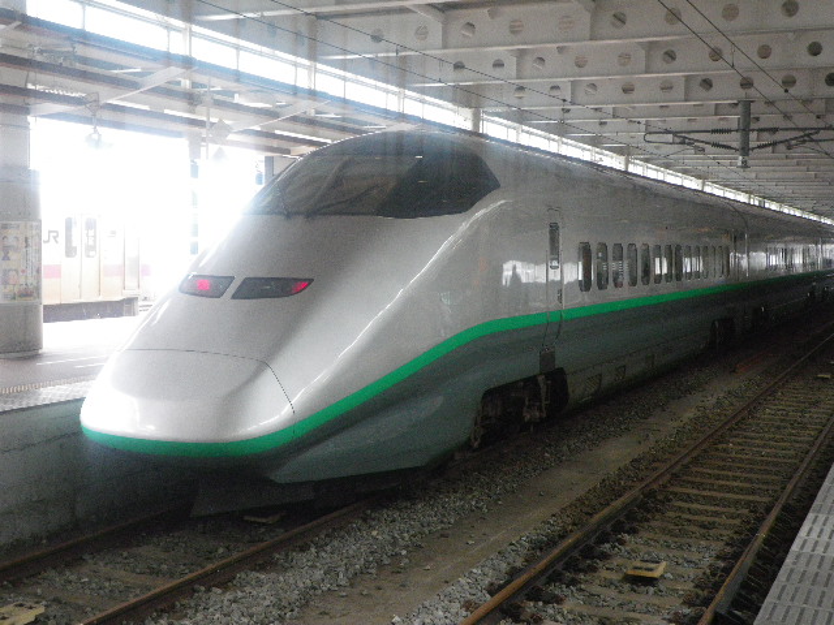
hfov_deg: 41.2
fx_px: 1108
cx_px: 417
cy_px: 312
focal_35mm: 46
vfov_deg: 31.5
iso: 400
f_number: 3.3
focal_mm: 8.2
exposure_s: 1/80
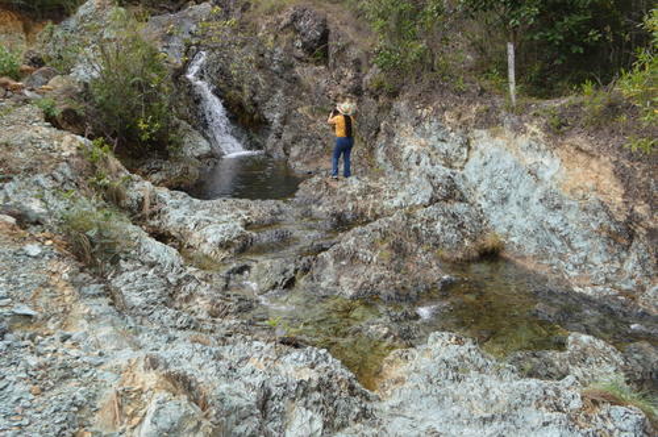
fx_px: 602
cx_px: 329
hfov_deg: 57.3
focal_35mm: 33
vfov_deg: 39.9
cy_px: 218
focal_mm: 22
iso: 200
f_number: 10
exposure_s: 1/125
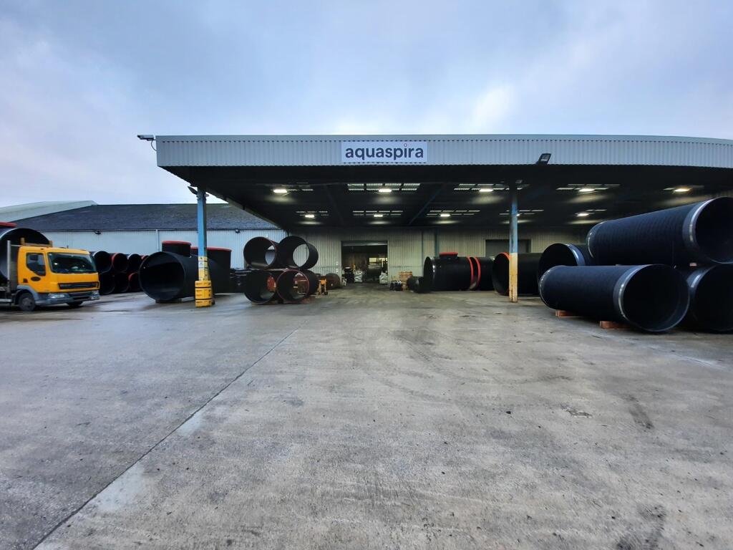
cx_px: 366
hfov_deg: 106.2
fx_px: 275
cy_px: 275
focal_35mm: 13
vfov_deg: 89.9
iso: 64
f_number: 2.2
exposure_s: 1/50
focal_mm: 1.74
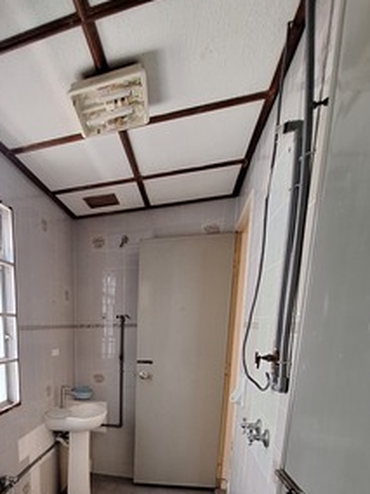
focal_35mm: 22
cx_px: 68
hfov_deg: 56.1
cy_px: 400
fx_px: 314
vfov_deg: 68.5
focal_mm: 1.74
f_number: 2.2
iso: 160
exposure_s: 1/25
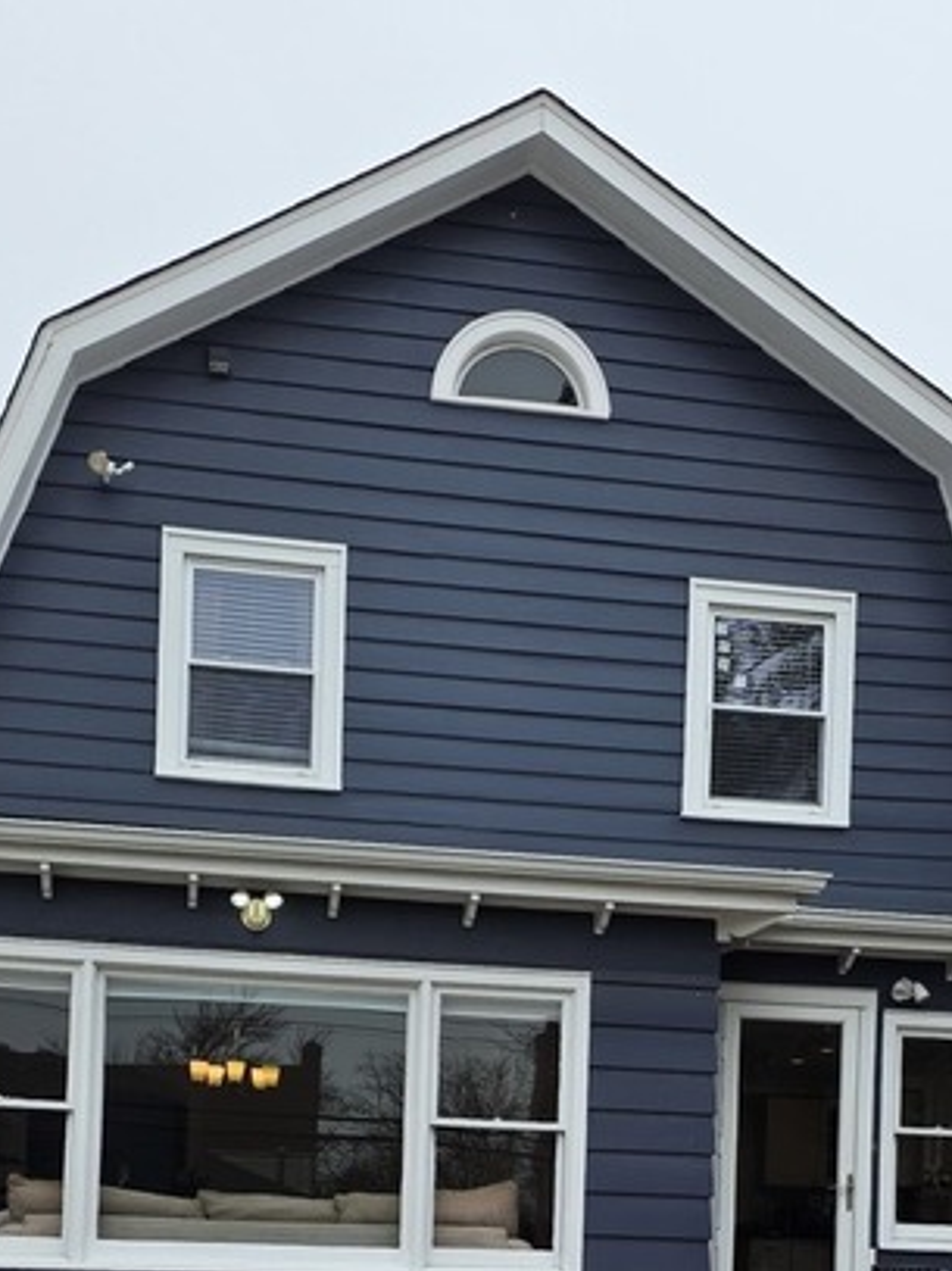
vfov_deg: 29.8
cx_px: 624
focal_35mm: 61
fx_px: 2238
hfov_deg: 23.9
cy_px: 1237
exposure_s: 1/2820
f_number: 1.7
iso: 80
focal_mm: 6.25
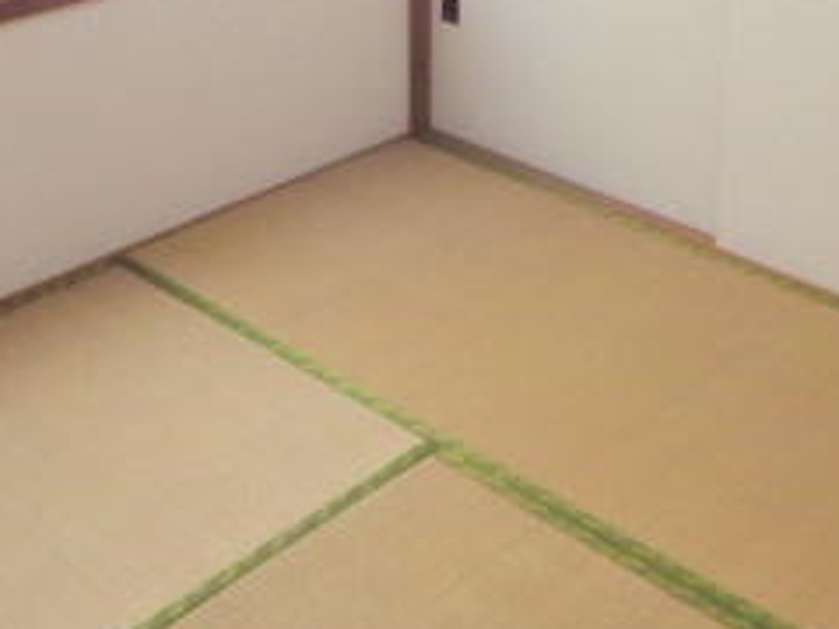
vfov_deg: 22.9
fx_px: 1429
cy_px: -109
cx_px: 491
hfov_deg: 32.6
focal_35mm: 59
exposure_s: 1/45
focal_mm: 4
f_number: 3.1
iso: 100
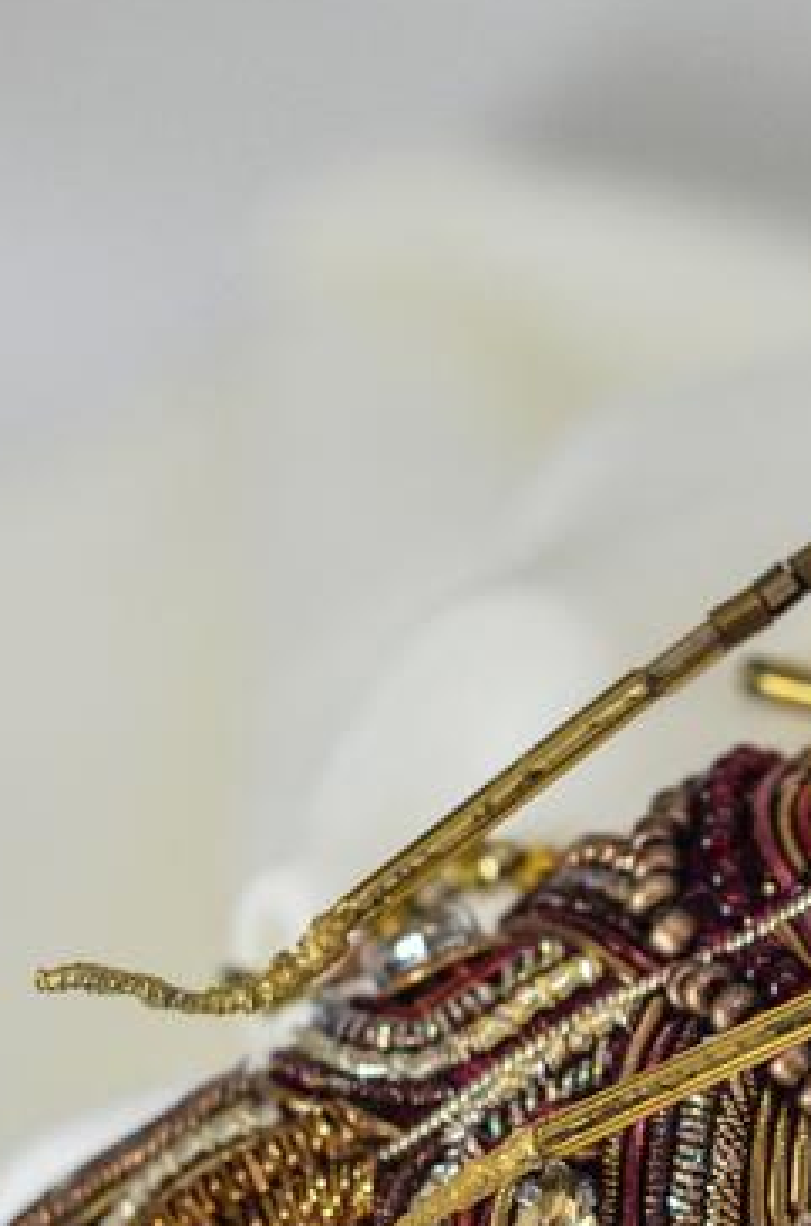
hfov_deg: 6.4
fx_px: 7164
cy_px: 1108
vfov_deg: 9.7
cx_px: 925
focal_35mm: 211
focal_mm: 50
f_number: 4
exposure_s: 1/200
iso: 1600
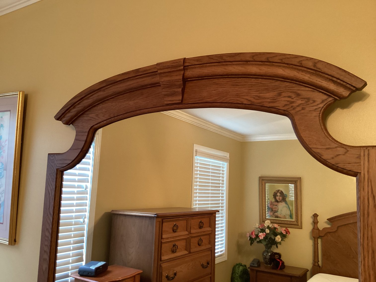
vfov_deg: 45.4
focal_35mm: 31
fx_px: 337
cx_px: 188
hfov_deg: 58.3
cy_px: 141
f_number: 2.4
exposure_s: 1/40
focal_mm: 3.3
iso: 320
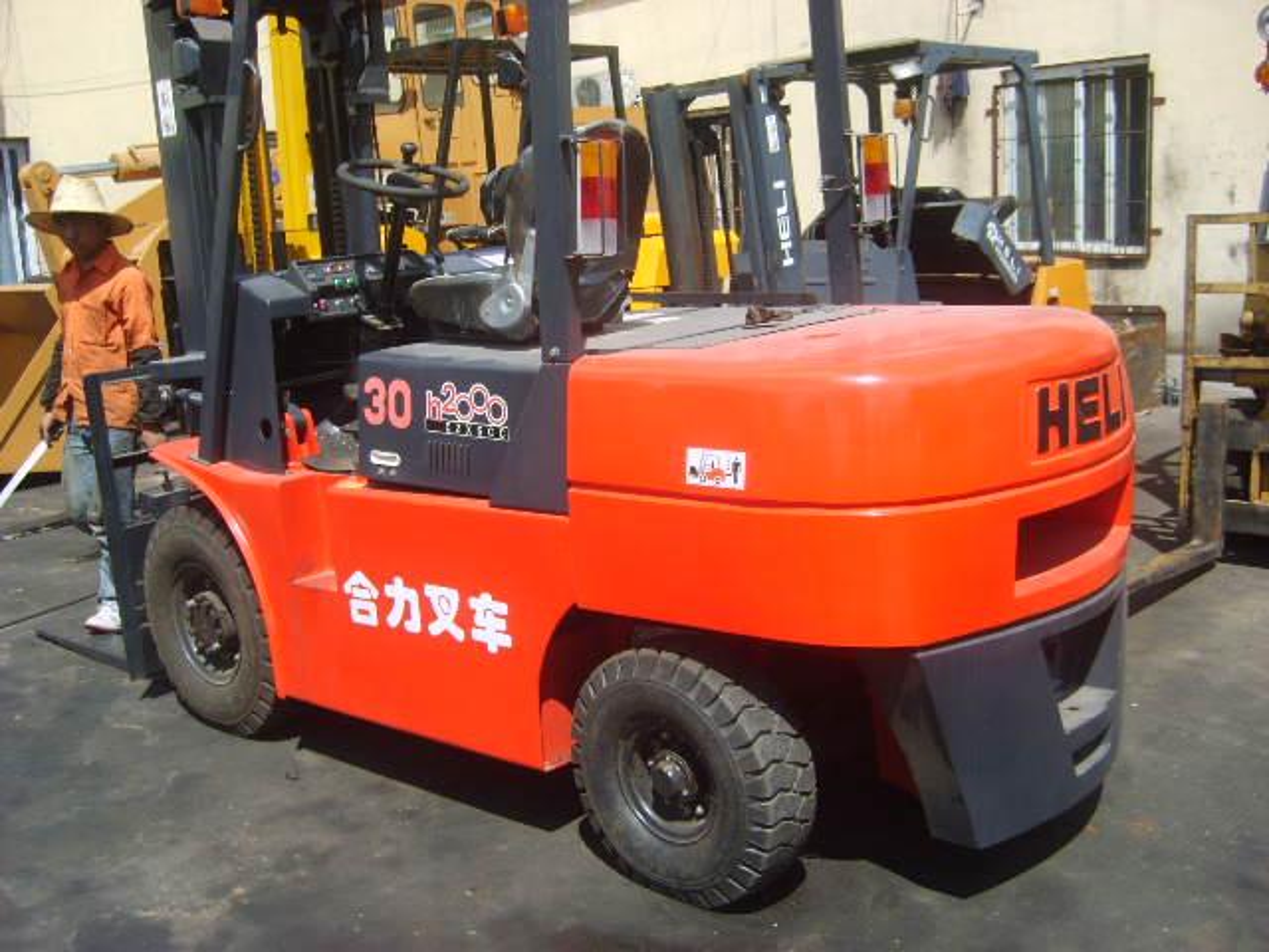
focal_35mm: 35
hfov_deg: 52.6
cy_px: 476
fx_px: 1283
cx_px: 634
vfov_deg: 40.7
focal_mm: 5.8
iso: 50
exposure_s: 1/750
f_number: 2.8
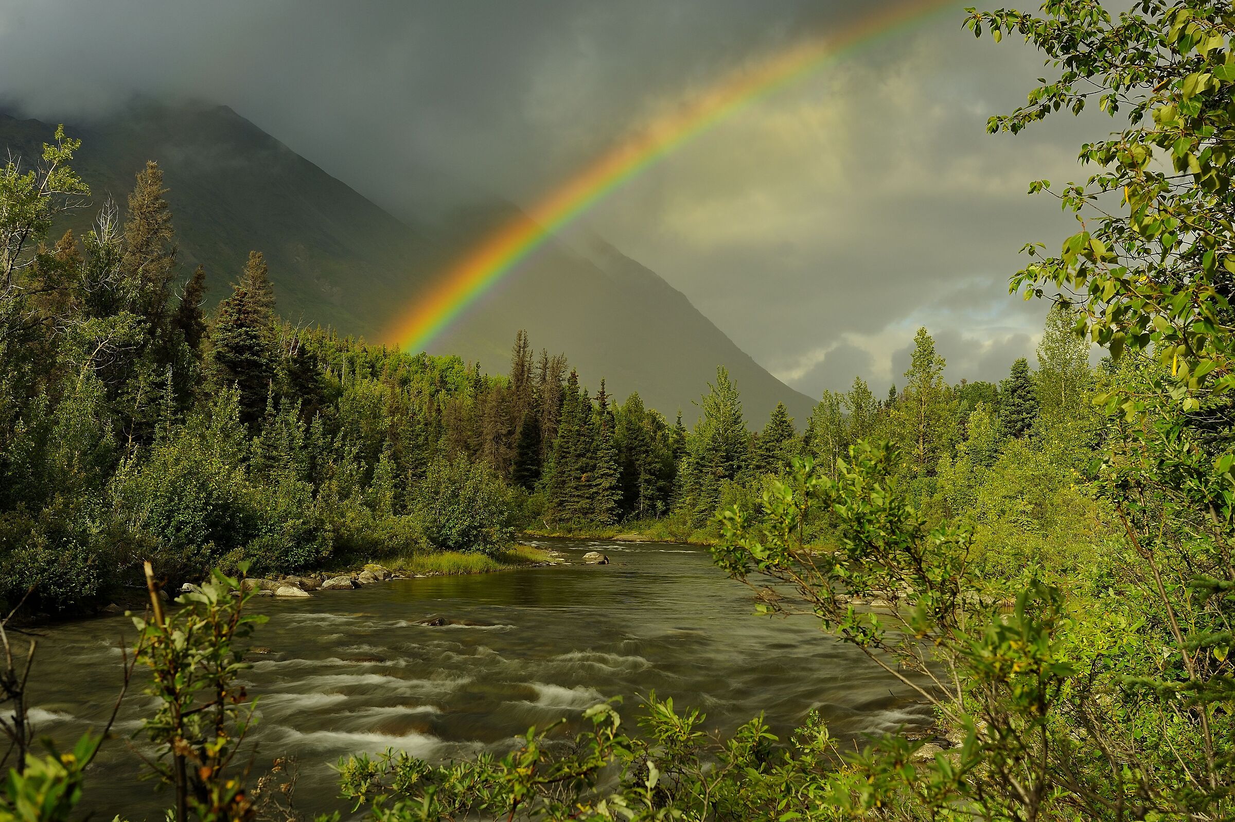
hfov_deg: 41.1
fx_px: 1646
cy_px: 411
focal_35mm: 48
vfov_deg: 28.0
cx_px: 618
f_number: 11
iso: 200
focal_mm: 48
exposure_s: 1/1.6
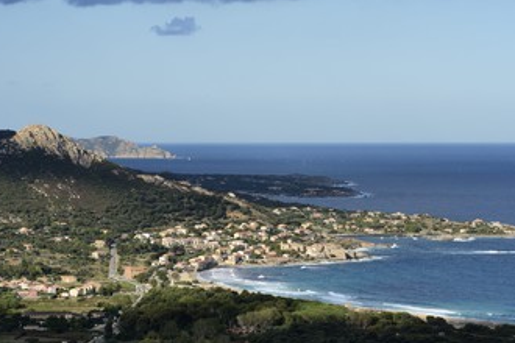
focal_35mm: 140
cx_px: 279
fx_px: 2003
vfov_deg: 9.8
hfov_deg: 14.7
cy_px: 143
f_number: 10
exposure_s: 1/320
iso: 200
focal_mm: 110
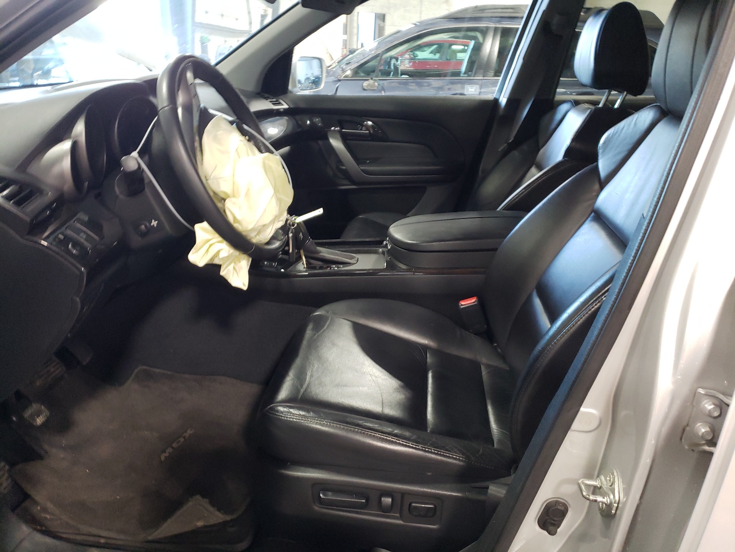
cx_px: 368
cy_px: 276
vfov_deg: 53.1
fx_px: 552
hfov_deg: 67.3
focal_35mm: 26
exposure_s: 1/30
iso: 254
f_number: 1.5
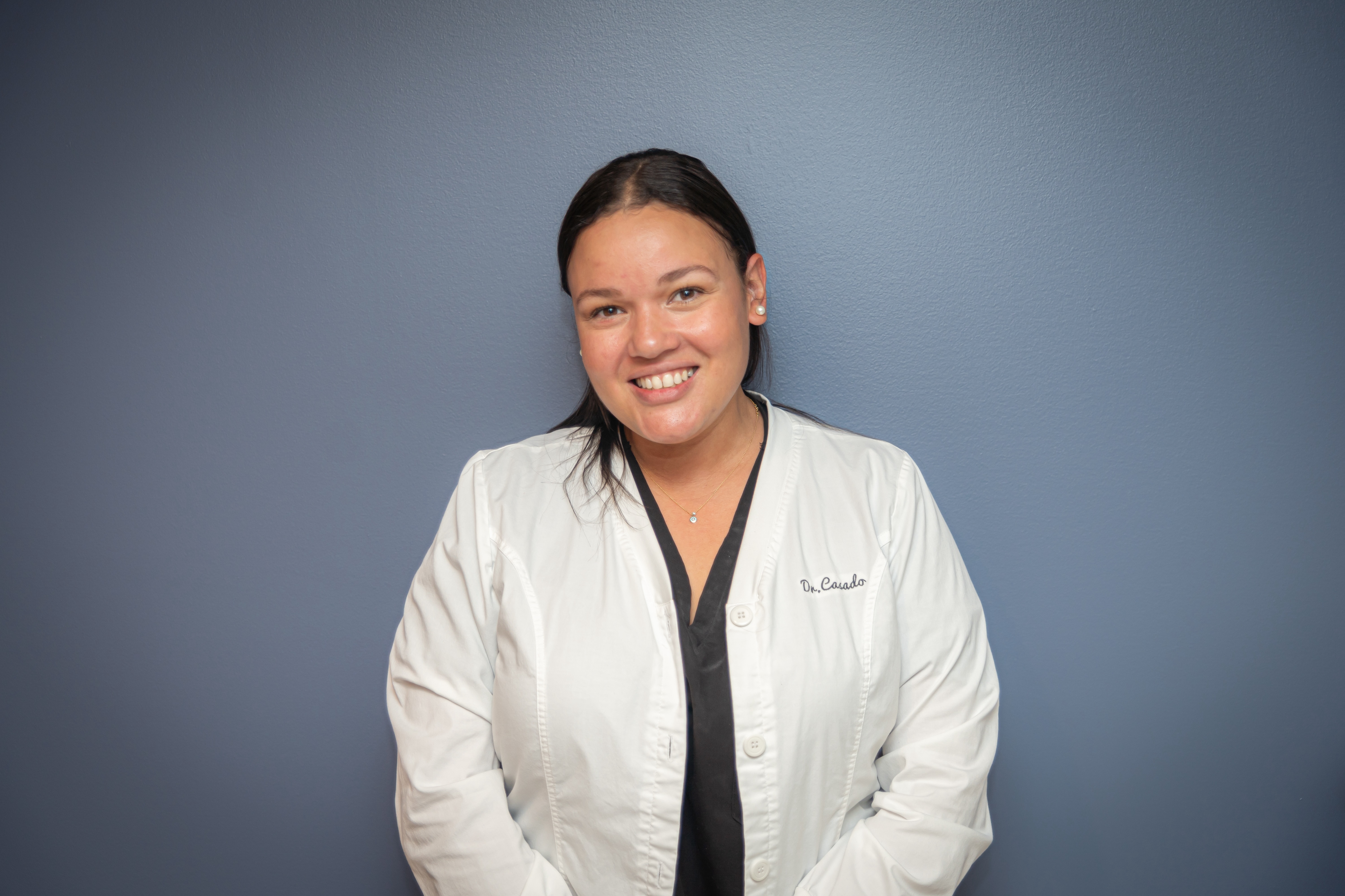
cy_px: 448
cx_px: 672
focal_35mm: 51
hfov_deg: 38.9
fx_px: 1905
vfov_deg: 26.5
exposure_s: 1/250
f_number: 2.8
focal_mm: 51
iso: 200
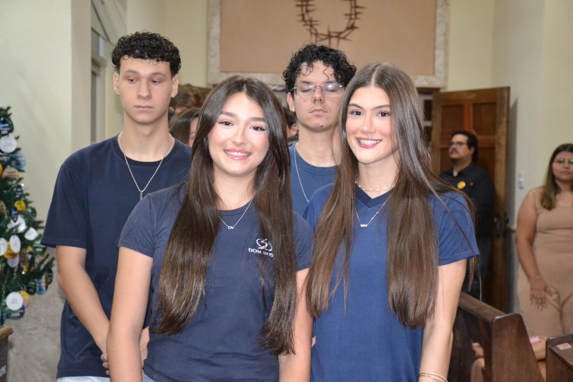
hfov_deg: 24.2
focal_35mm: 84
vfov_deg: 16.3
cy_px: 191
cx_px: 286
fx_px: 1337
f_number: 4.8
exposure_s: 1/60
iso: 3200
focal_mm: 56
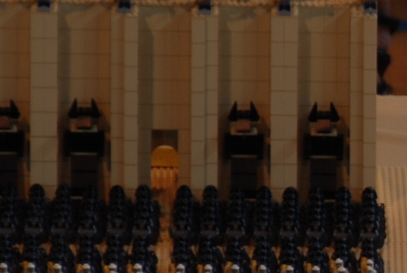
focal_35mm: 1224
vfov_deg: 1.1
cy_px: 275
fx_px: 13869
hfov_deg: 1.7
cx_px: 776
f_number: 5.6
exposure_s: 1/10
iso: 100
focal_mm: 170
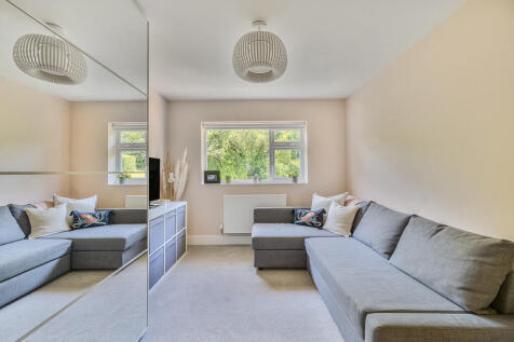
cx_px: 257
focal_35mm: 14
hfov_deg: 104.3
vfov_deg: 81.2
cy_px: 171
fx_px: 200
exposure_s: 1.3
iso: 100
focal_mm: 14
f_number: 8
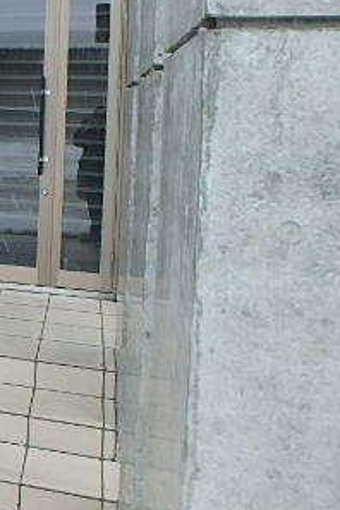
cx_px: -137
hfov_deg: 24.0
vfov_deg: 41.0
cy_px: 144
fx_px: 666
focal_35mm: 47
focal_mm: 3.7
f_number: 3.5
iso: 125
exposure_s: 1/125
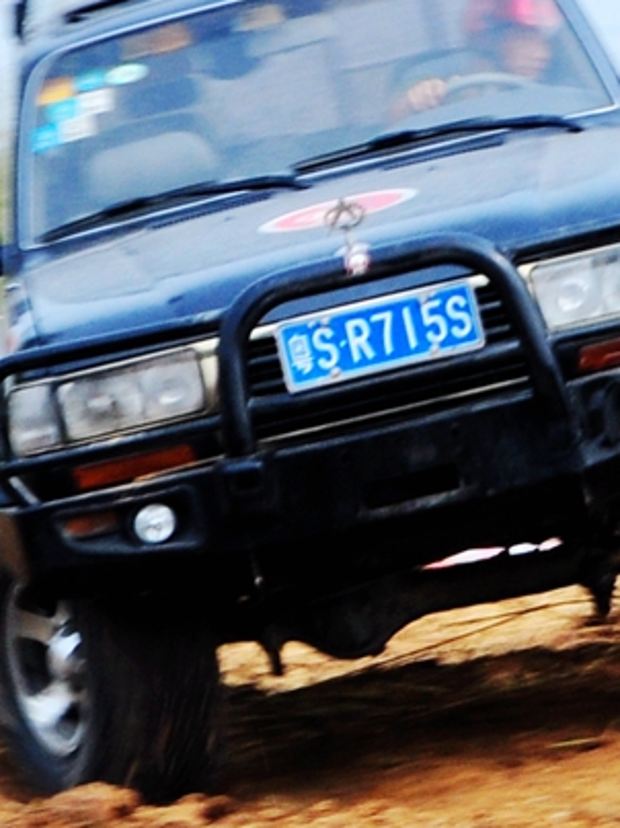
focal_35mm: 120
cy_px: 289
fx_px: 2867
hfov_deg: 12.3
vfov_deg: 16.4
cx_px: 218
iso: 200
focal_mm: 42
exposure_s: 1/60
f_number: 16
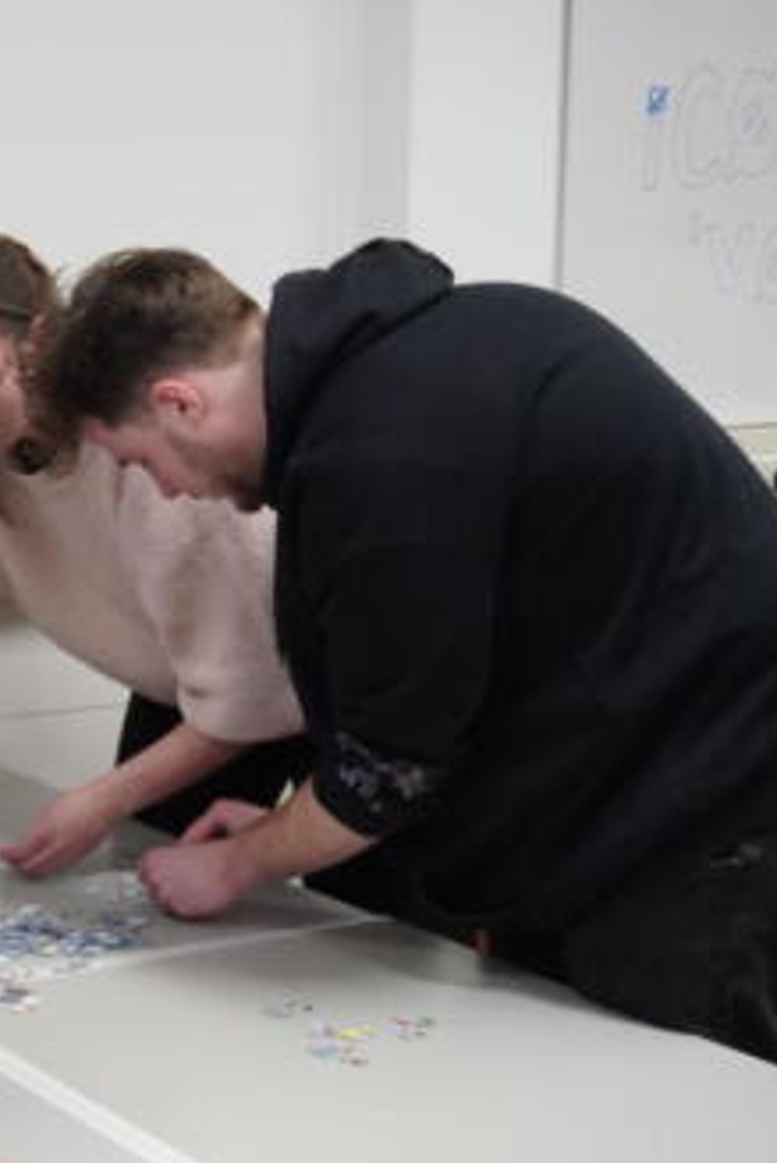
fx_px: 2288
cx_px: 35
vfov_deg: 28.5
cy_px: 583
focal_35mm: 71
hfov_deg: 18.8
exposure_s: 1/320
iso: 6400
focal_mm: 31
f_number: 5
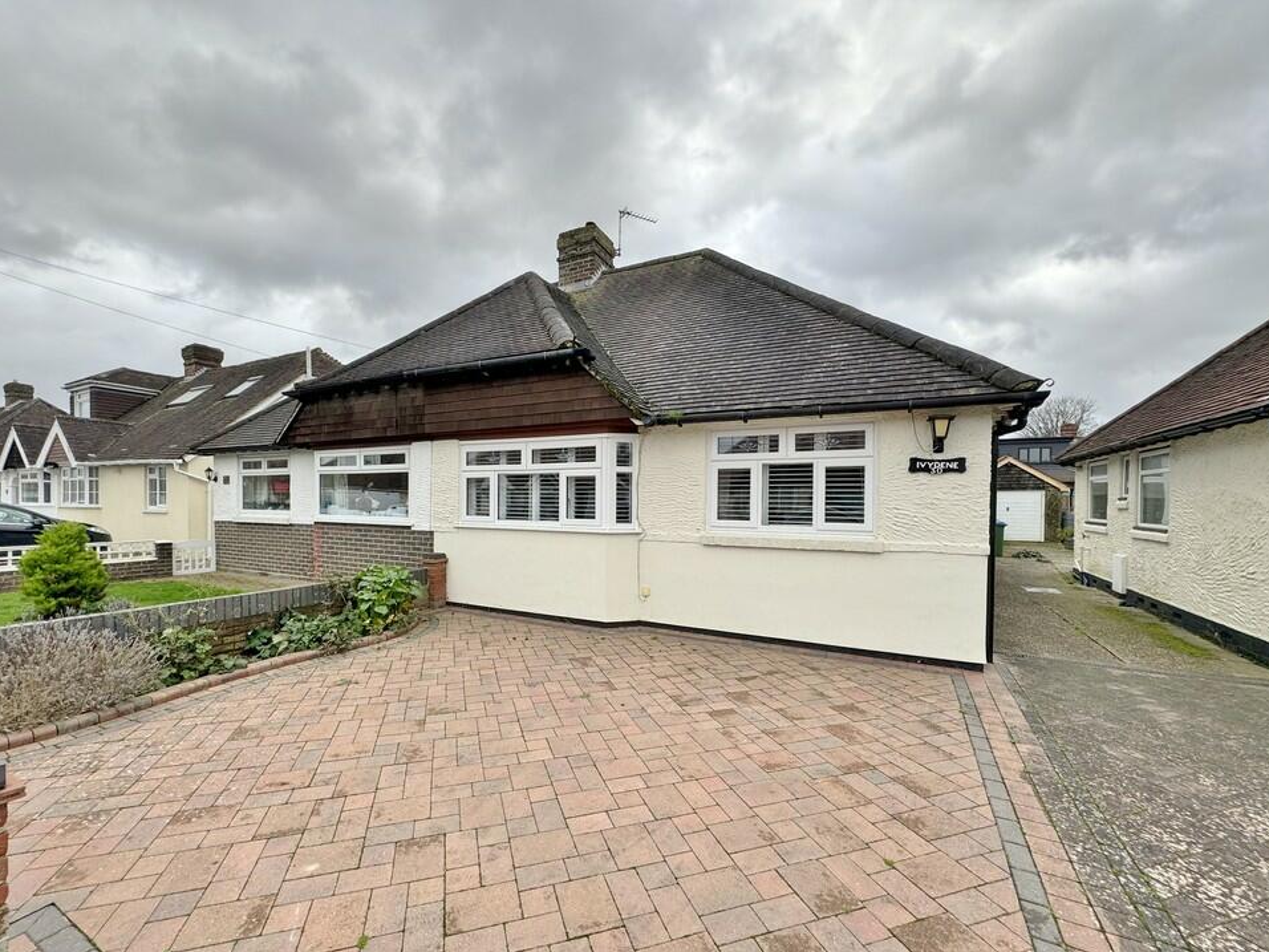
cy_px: 509
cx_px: 608
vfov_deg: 81.6
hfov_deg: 98.1
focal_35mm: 15
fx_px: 550
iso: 40
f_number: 2.2
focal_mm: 2.22
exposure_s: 1/219
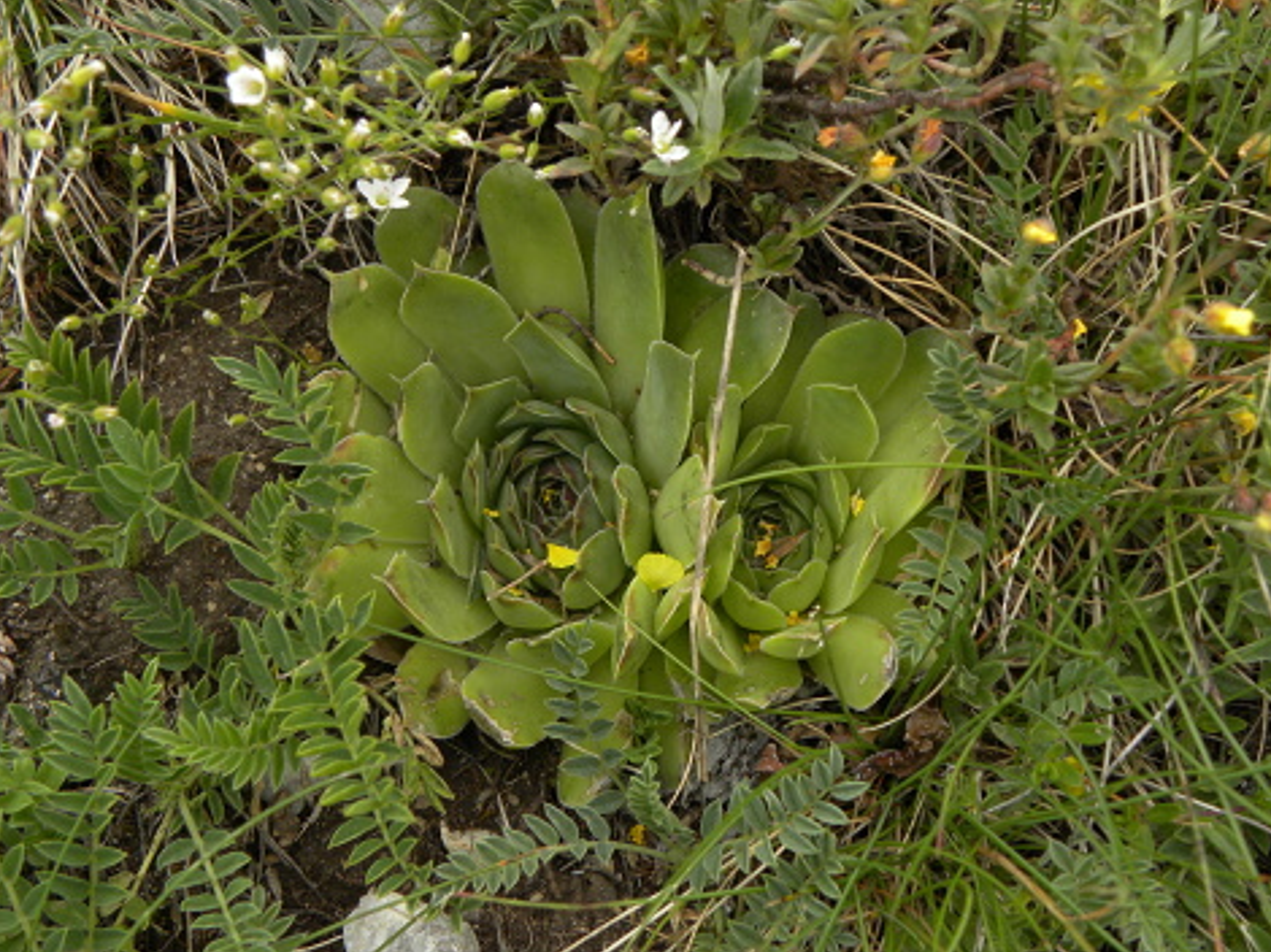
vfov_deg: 30.9
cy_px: 468
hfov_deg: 40.5
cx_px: 641
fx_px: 1725
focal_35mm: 47
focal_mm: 8.2
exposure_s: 1/250
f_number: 3.5
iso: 100
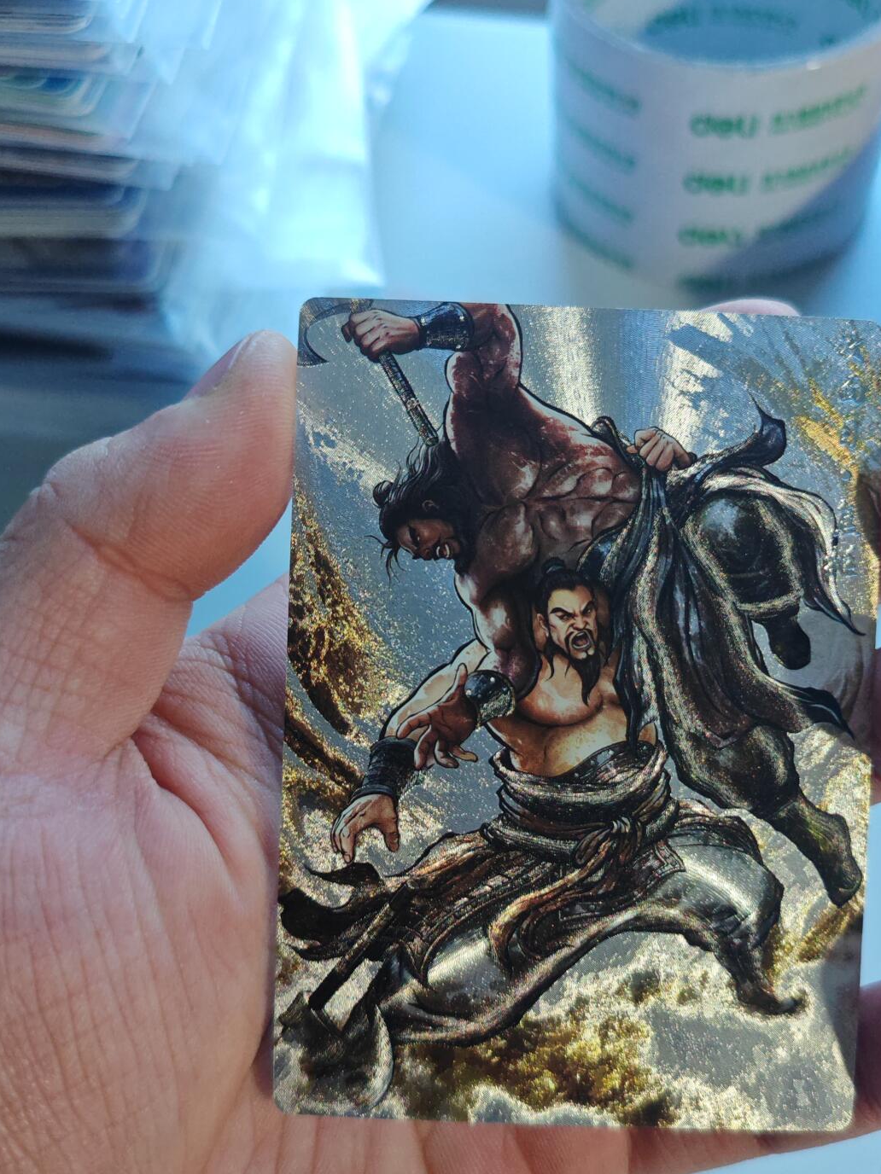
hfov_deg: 41.6
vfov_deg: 53.8
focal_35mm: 34
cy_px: 672
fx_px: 1154
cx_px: 517
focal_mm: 5.4
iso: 250
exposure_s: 1/100
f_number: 1.6
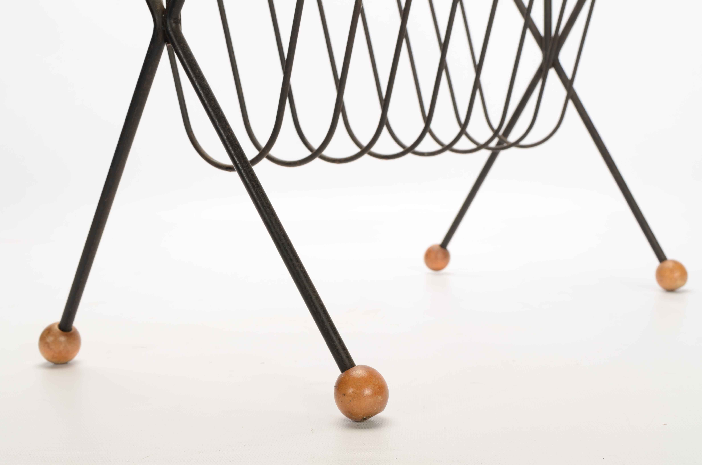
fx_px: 1022
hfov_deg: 37.9
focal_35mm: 52
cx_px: 351
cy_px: 232
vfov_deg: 25.6
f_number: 14
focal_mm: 35
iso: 100
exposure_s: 1/160
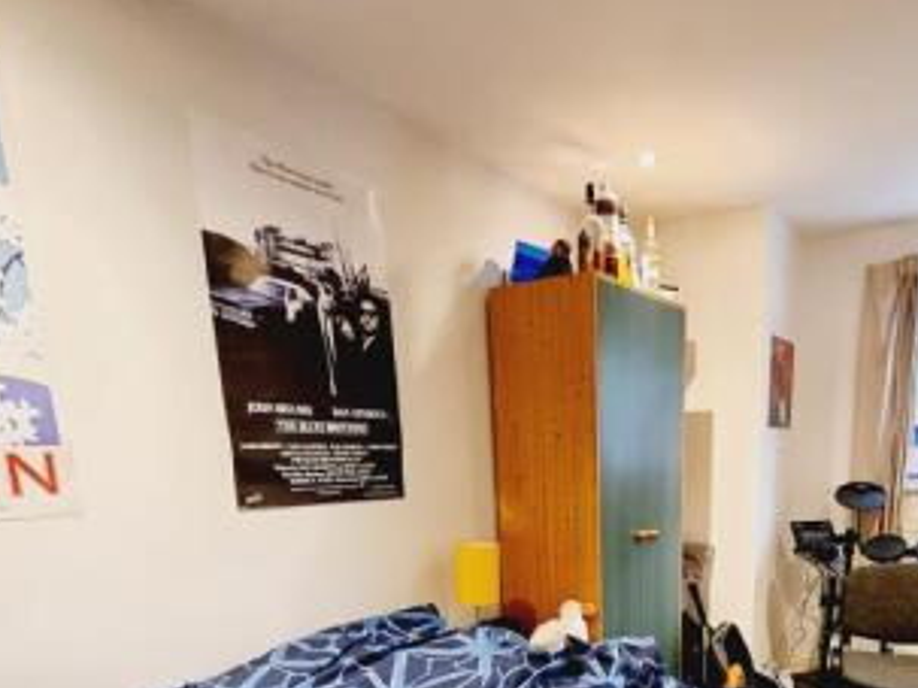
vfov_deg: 48.3
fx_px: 663
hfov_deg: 68.4
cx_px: 568
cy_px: 635
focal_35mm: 25
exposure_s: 1/33
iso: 500
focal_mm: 2.2
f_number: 2.2
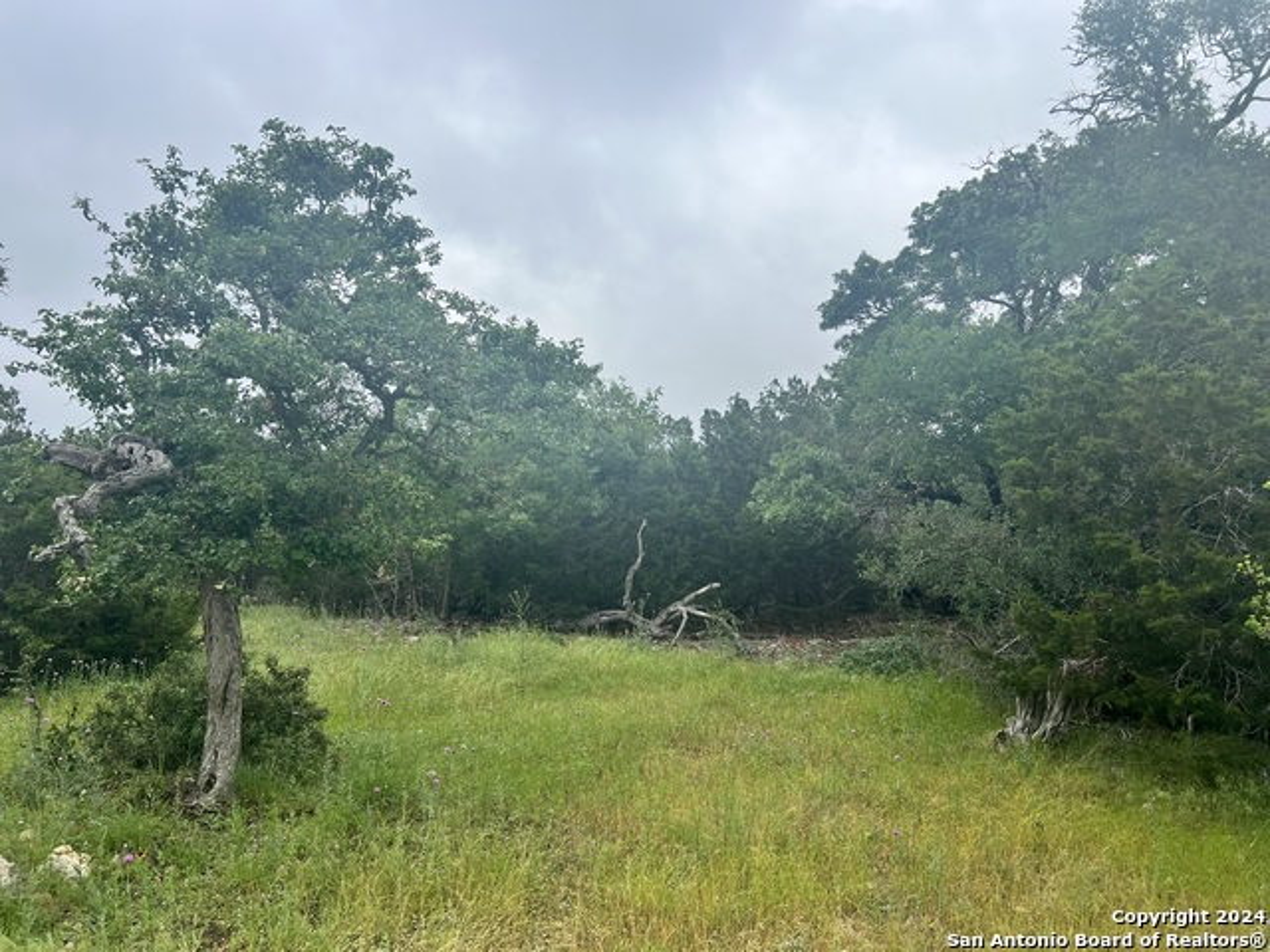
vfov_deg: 53.1
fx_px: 954
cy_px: 476
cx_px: 635
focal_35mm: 26
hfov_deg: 67.3
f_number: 1.5
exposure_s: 1/2123
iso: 50
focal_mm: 5.7
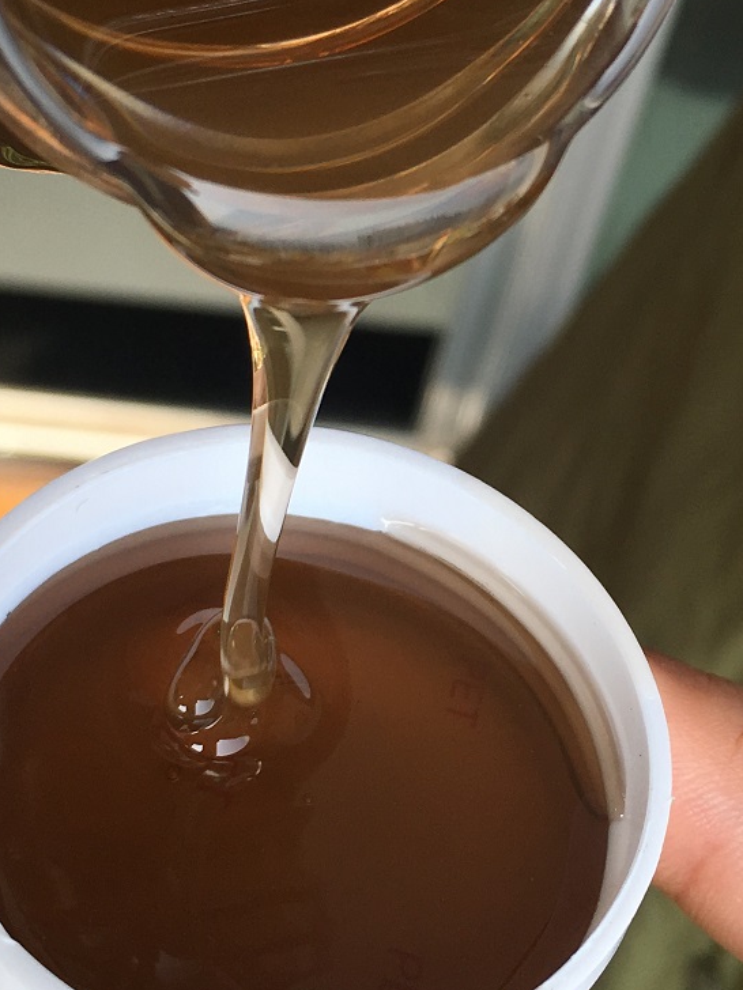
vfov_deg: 28.0
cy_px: 360
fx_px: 1975
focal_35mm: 69
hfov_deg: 21.3
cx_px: 452
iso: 25
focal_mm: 4.15
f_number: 2.2
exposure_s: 1/272
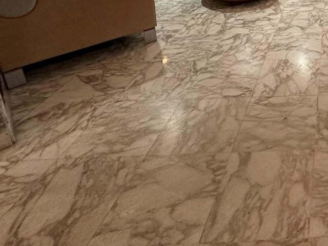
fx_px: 332
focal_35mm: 35
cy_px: -43
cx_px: 353
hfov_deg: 42.5
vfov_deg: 33.7
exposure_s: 1/60
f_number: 2.2
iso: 400
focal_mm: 2.22
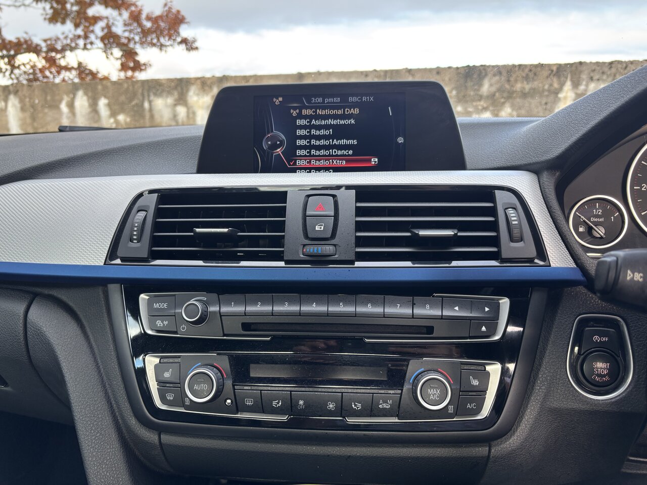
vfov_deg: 53.1
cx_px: 324
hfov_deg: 67.3
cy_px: 242
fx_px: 486
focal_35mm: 26
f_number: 1.6
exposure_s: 1/121
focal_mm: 5.96
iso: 64
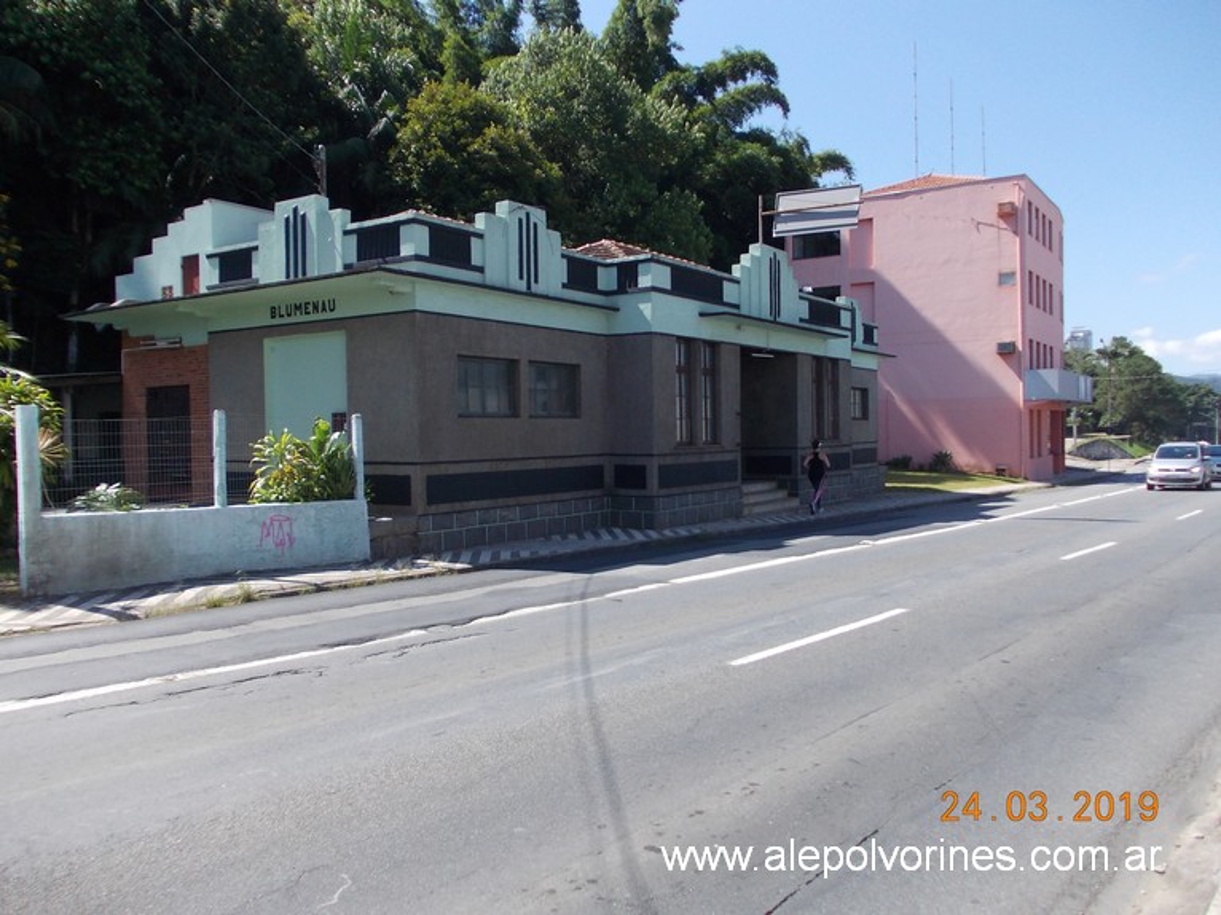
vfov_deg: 49.7
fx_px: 987
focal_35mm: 28
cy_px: 458
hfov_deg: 63.5
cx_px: 610
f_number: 5.4
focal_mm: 4
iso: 80
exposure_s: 1/200
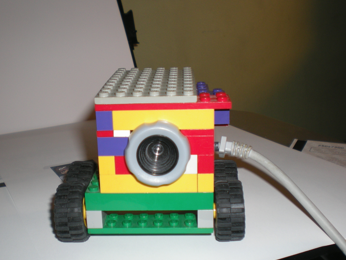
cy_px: 141
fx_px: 480
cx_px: 160
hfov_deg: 39.6
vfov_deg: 30.3
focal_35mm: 48
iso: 64
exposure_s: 1/60
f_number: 3.1
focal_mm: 6.3
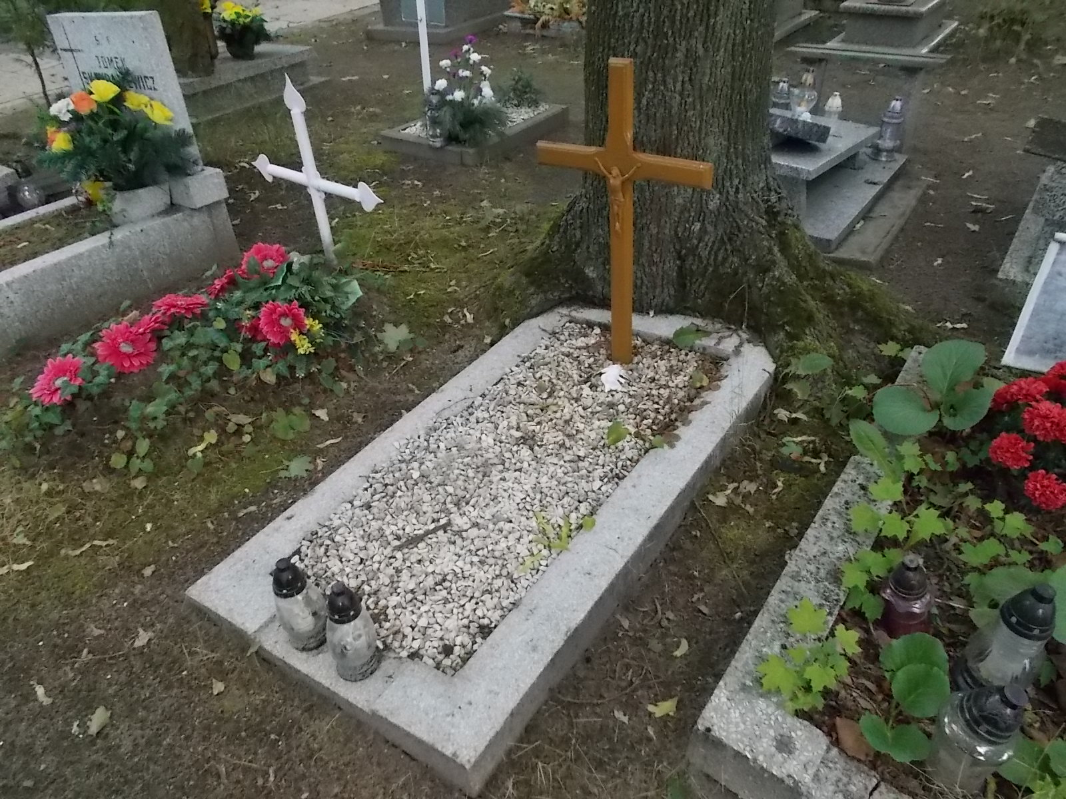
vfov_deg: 53.1
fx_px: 801
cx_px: 533
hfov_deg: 67.3
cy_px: 400
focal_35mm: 26
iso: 400
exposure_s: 1/200
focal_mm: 4.6
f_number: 3.2
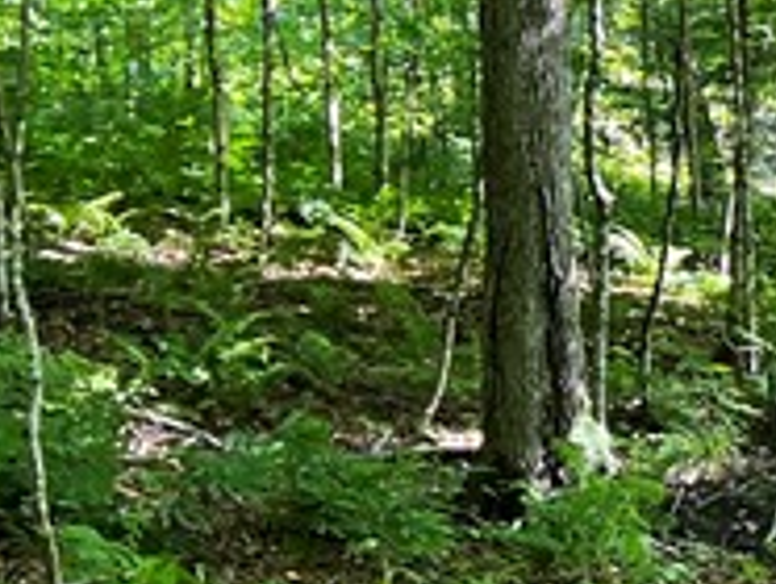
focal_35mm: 143
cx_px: 1398
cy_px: 246
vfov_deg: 10.4
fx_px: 3210
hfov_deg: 12.6
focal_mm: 5.7
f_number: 1.5
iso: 125
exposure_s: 1/112
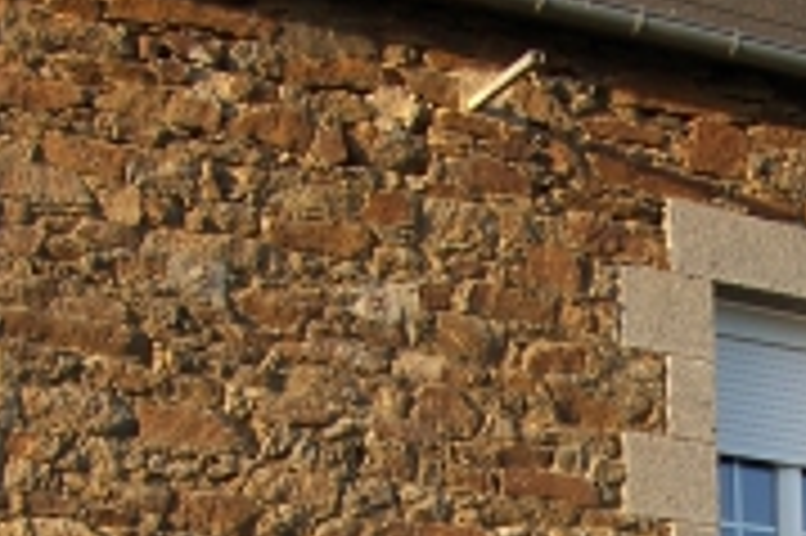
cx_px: 801
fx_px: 2483
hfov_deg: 18.0
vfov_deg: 11.8
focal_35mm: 111
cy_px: 793
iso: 50
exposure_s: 1/250
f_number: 3.2
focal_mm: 7.4
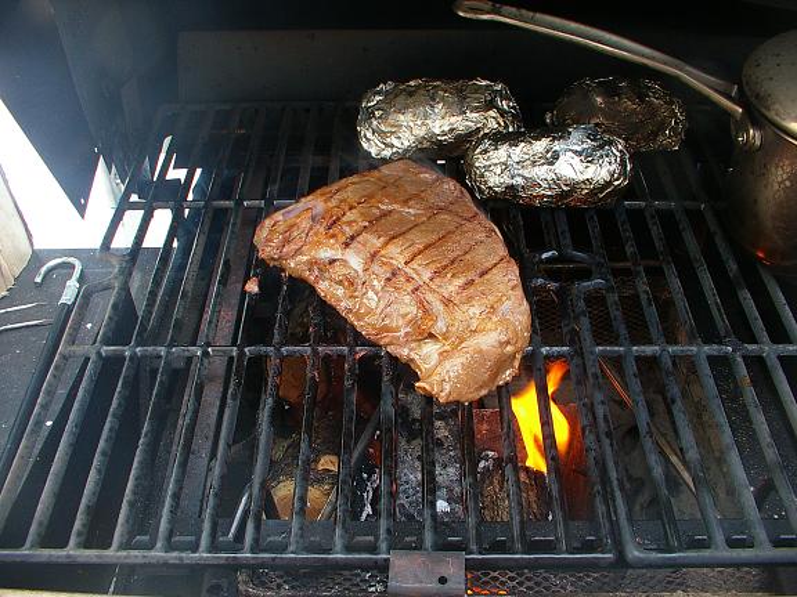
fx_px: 852
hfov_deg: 50.1
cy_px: 298
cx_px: 398
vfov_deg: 38.7
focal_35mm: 37
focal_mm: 5.8
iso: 100
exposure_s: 1/45
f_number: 3.4
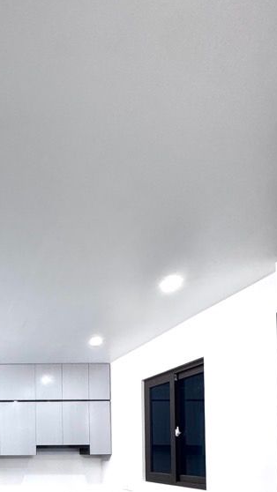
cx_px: -56
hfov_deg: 33.6
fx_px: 366
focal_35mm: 28
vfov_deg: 58.3
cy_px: 441
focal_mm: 2.22
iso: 250
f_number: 2.2
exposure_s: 1/100
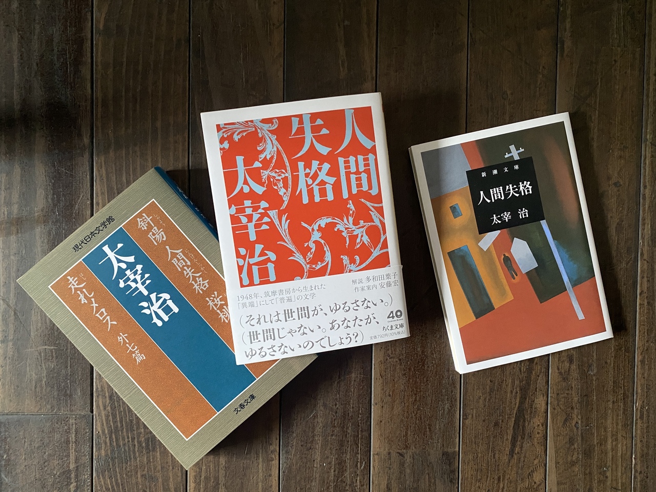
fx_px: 493
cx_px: 328
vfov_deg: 53.1
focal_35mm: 26
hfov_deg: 67.3
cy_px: 246
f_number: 1.8
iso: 640
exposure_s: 1/30
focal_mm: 4.25
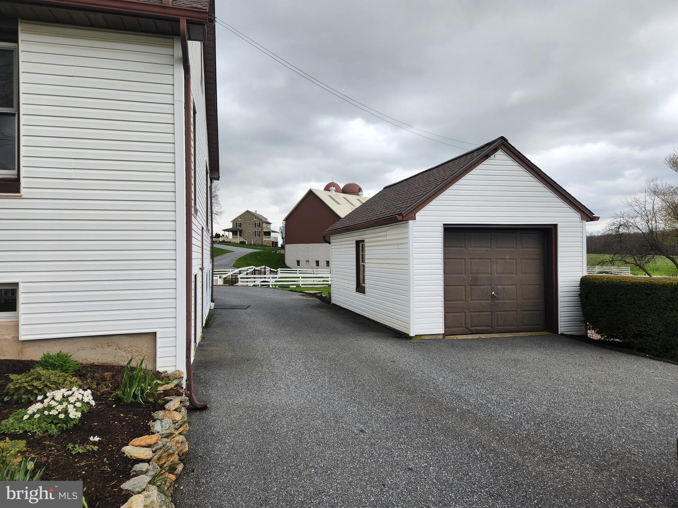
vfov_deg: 58.9
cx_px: 339
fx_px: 450
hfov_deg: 73.9
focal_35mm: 23
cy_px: 254
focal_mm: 5.4
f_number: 1.8
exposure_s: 1/1064
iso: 20
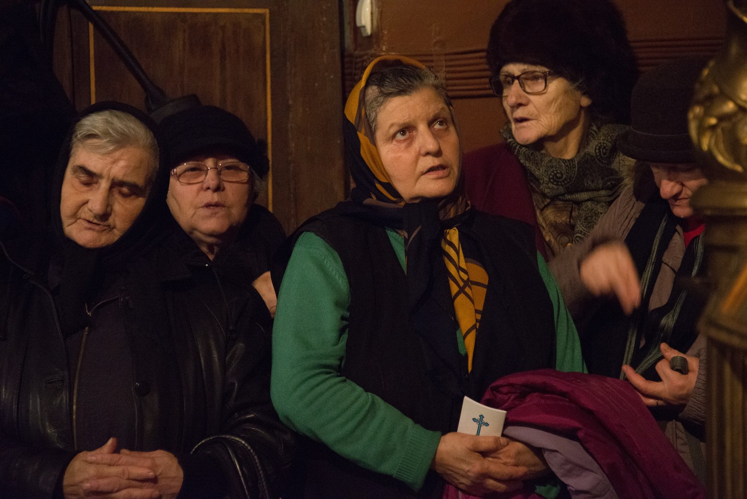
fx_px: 3944
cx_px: 374
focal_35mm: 190
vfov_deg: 7.2
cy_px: 250
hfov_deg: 10.8
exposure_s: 1/30
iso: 5000
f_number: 5.6
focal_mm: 190
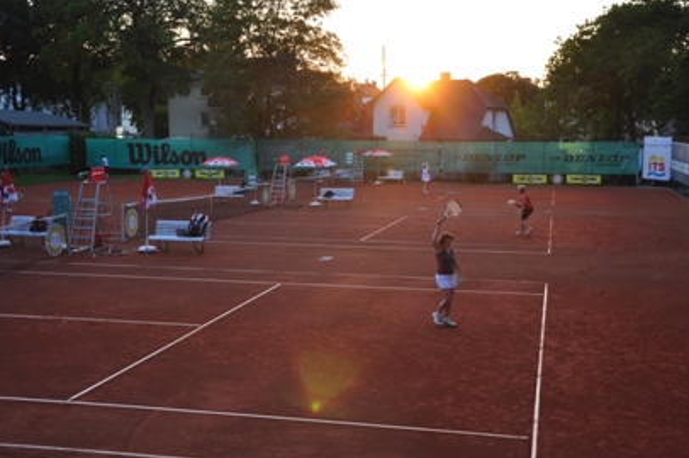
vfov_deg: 31.1
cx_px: 367
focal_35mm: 43
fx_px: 822
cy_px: 237
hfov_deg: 45.4
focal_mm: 26
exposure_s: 1/160
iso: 200
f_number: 6.3
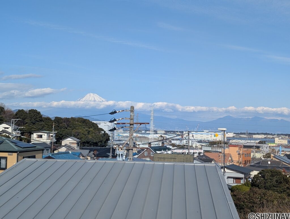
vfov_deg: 29.7
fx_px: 411
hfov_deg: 38.9
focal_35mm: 49
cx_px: 145
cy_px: 110
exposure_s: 1/1497
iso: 24
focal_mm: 6.9
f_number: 1.68
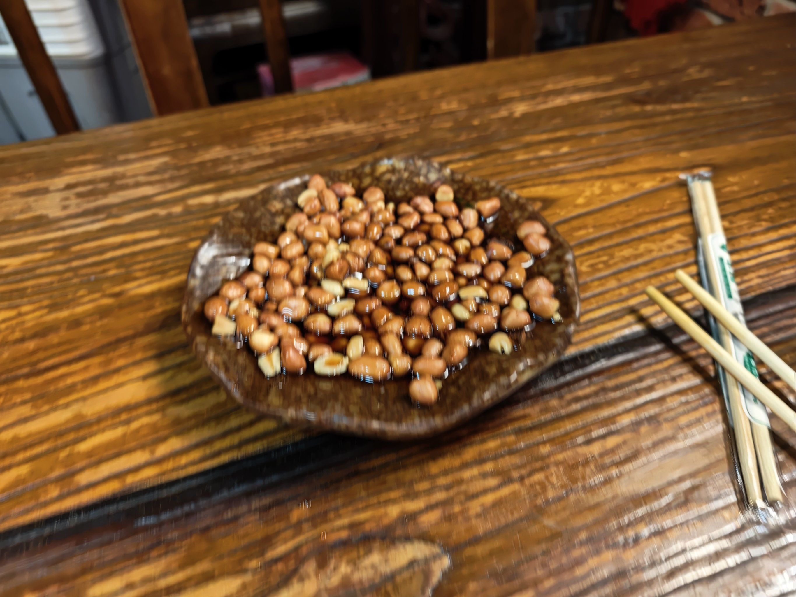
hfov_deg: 73.9
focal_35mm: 23
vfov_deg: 58.9
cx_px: 398
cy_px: 298
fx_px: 529
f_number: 1.62
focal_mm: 6.55
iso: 1000
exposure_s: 1/33.3
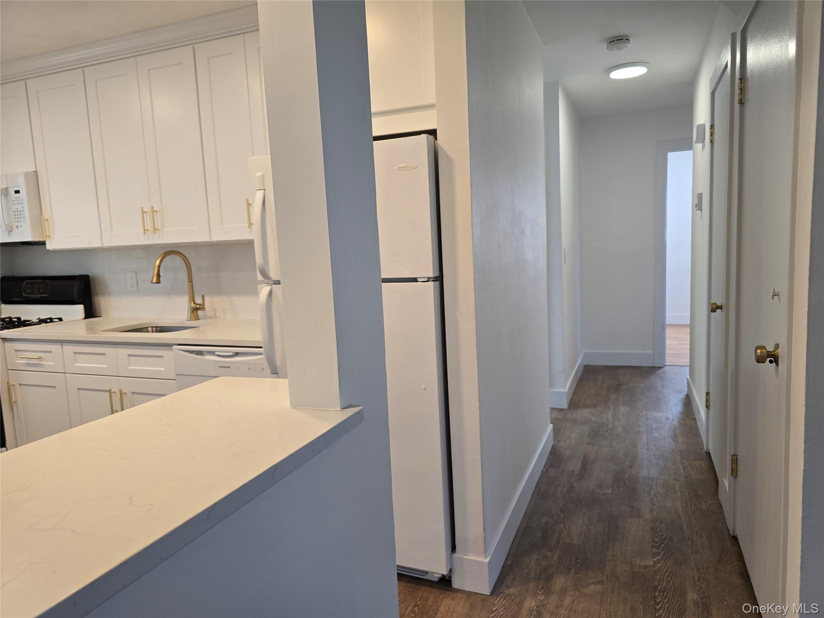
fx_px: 547
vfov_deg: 58.9
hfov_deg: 73.9
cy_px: 309
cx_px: 412
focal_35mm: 23
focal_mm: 6.3
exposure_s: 1/120
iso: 100
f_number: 1.7
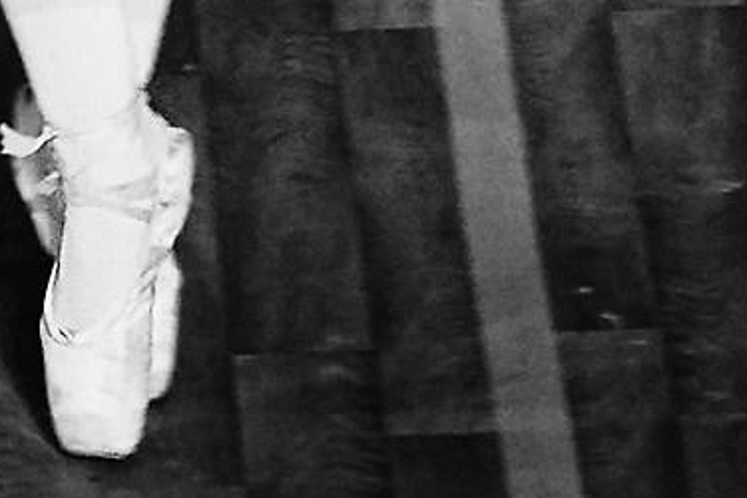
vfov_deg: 1.2
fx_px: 23259
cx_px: 293
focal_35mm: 1121
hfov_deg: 1.8
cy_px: -827
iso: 6400
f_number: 5
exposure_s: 1/160
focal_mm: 175
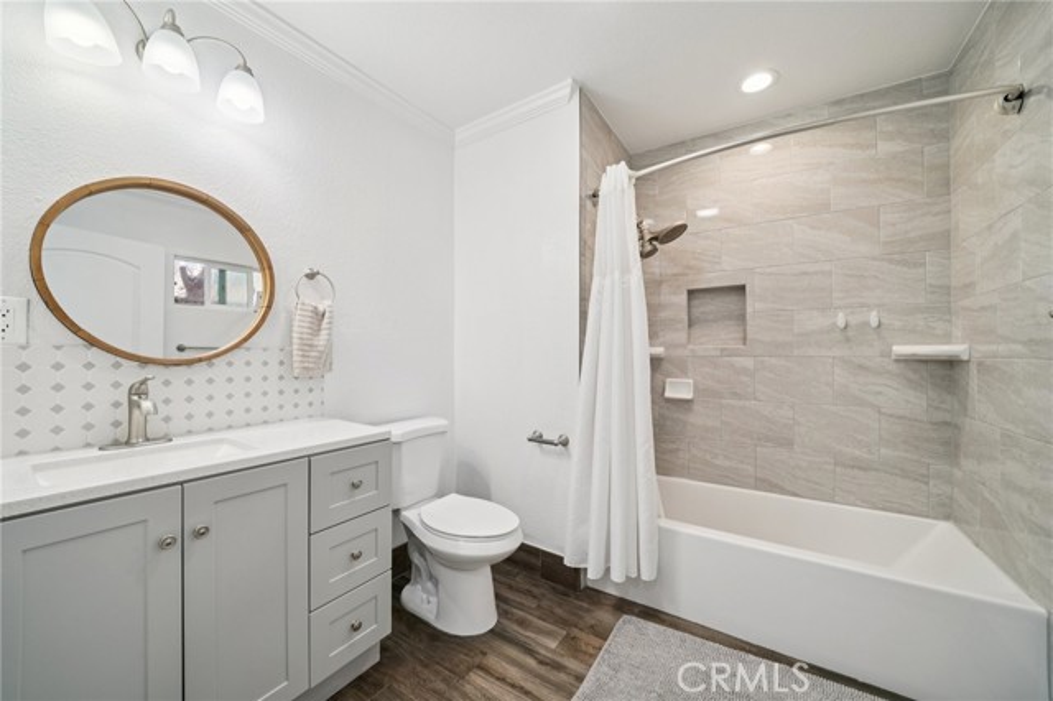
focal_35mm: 13
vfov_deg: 85.4
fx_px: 380
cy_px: 350
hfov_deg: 108.4
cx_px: 526
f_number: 8
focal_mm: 13
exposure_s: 1/30
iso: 250
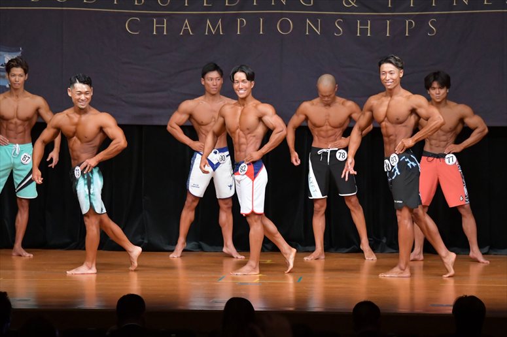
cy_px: 168
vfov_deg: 6.8
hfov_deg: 10.2
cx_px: 254
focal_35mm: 202
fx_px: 2843
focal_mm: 135
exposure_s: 1/400
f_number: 5.6
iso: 5000
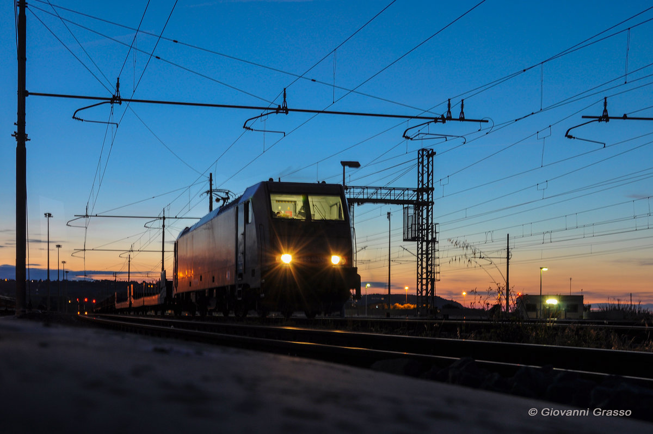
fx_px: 815
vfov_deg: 29.8
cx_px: 326
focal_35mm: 45
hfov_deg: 43.7
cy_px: 217
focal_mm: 30
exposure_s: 2.5
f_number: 13
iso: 200
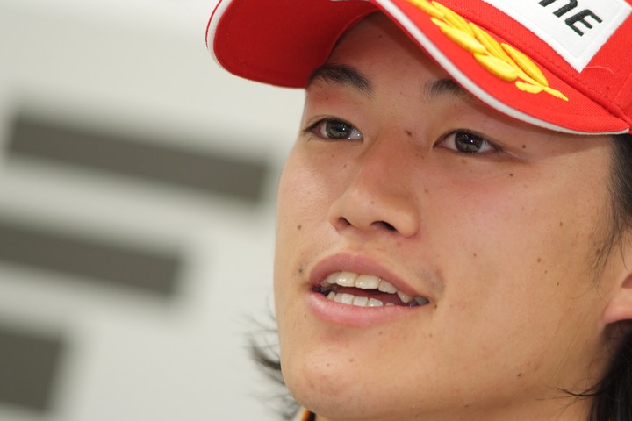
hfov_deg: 7.6
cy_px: 210
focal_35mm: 270
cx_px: 316
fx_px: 4740
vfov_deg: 5.1
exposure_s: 1/125
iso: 800
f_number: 2.8
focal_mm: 180
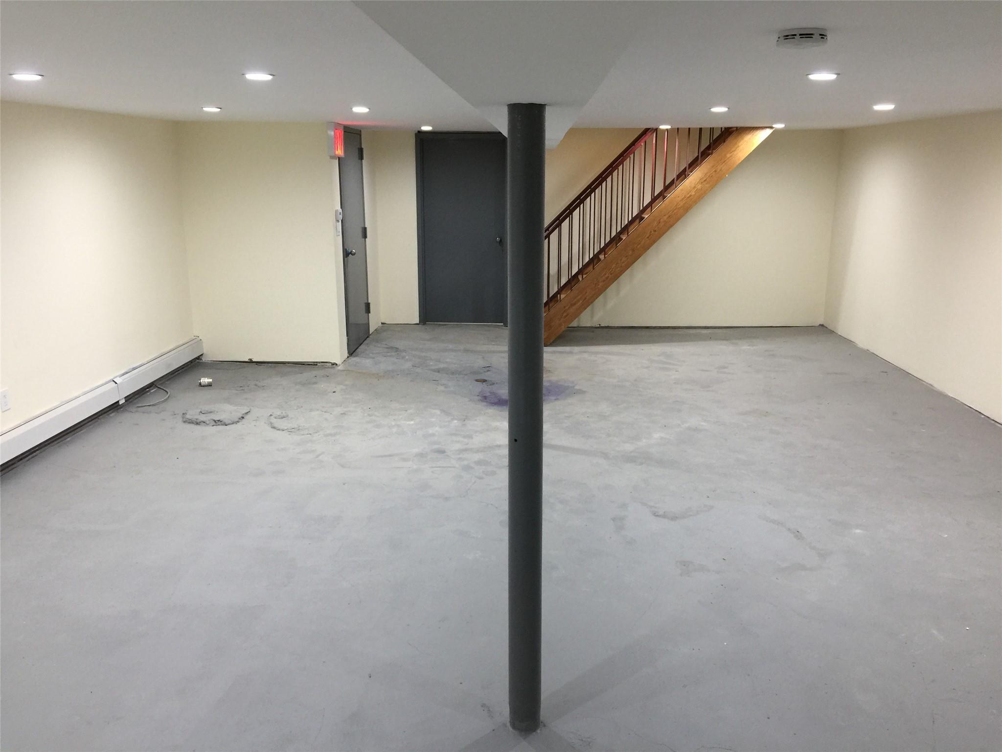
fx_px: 839
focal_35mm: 29
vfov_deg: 48.2
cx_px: 501
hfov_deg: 61.7
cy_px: 376
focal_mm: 4.15
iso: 64
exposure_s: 1/15
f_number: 2.2
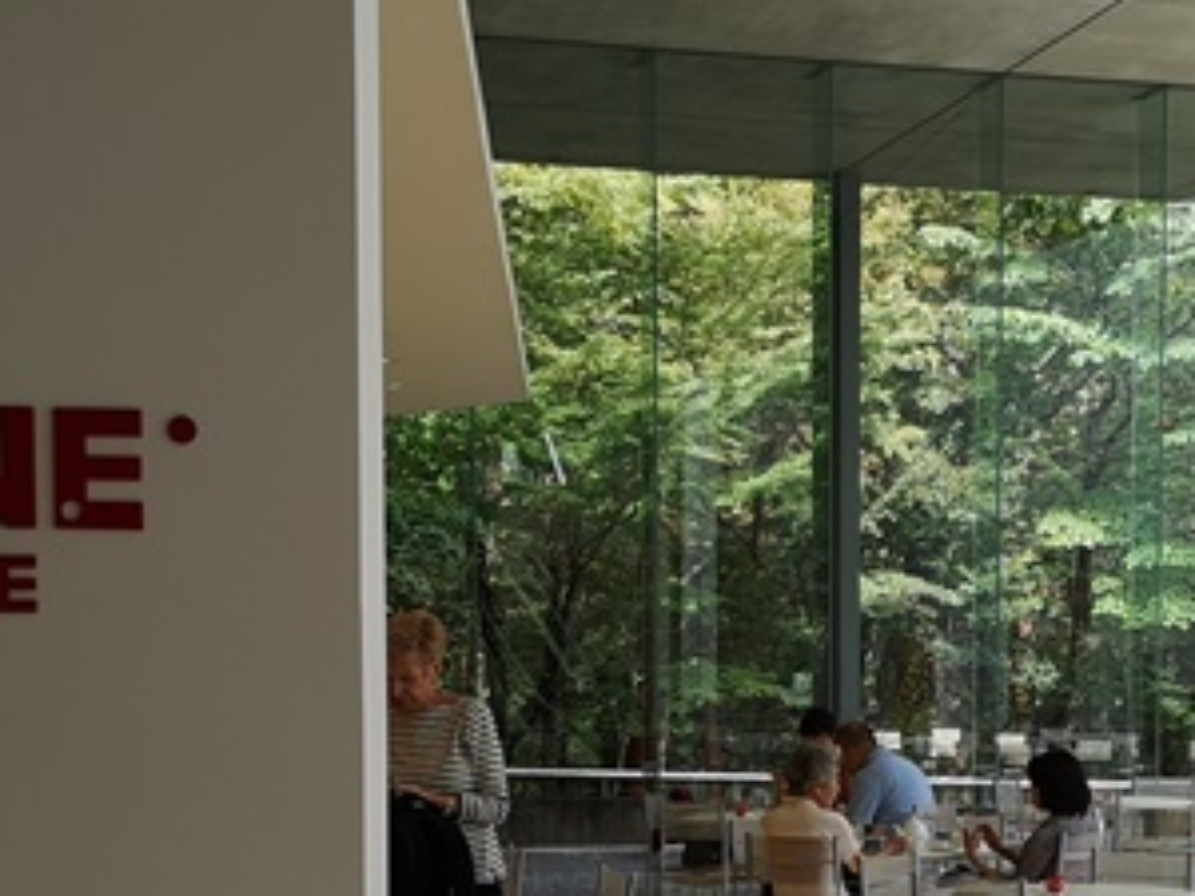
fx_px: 2486
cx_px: 924
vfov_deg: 20.1
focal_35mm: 72
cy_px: 796
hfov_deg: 26.6
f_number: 1.8
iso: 50
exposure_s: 1/270
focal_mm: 3.95
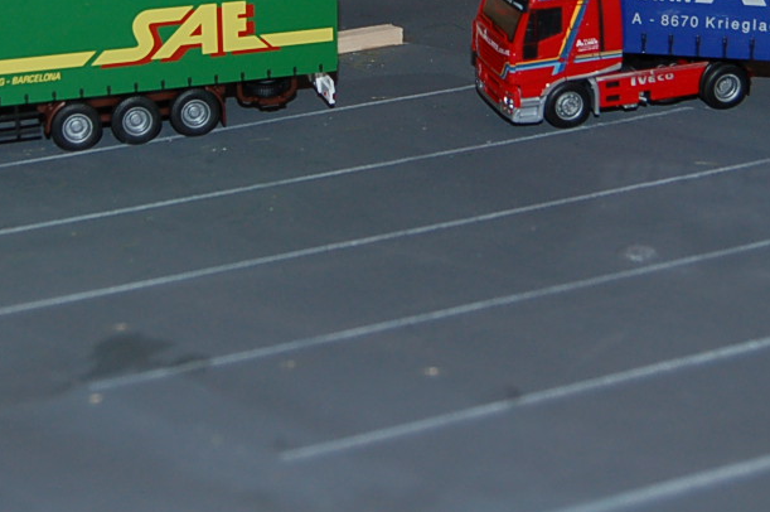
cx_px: 374
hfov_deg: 21.3
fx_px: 2051
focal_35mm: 96
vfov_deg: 13.8
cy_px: -111
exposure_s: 1/60
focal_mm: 26
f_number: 4
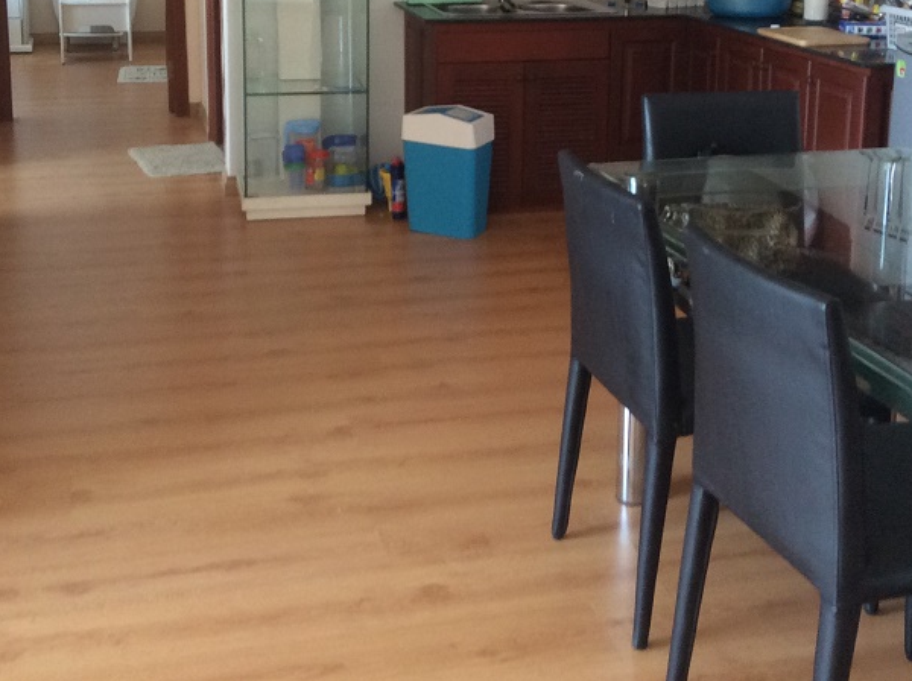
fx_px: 1447
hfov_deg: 35.0
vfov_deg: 26.0
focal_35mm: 55
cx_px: 453
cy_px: 125
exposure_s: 1/24
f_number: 2.4
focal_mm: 3.3
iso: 100
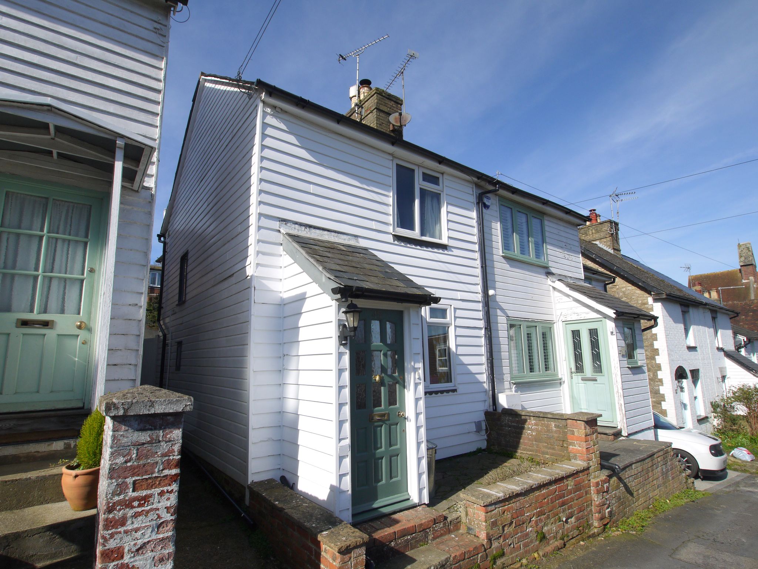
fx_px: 394
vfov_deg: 71.6
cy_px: 284
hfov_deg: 87.8
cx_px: 379
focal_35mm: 18
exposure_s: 1/500
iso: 100
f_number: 9
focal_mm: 9
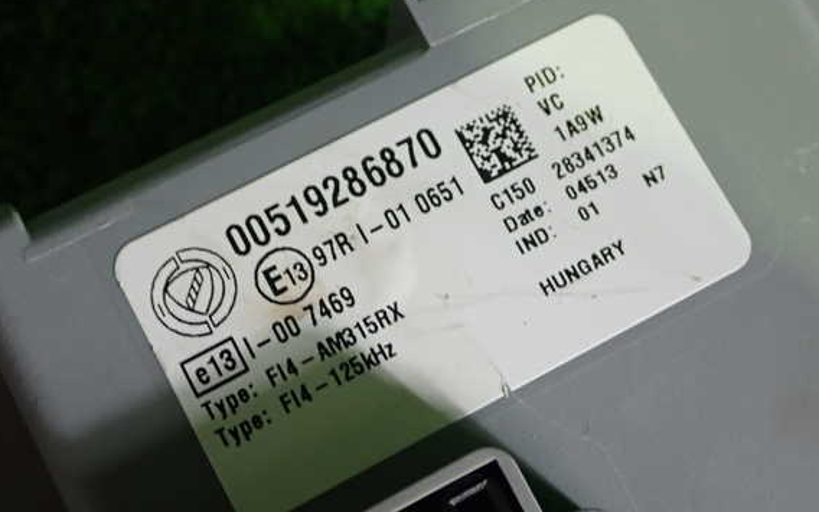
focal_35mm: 56
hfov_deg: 36.3
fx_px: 1250
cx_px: 401
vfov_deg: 23.1
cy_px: 271
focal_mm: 9.01
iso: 400
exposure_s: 1/50
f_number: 3.2
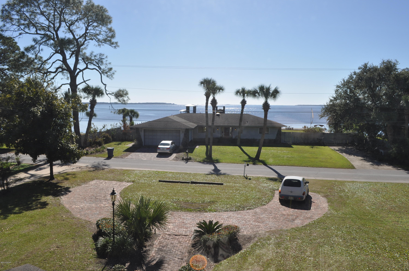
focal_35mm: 27
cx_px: 204
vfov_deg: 47.8
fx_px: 306
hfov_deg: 67.4
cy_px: 136
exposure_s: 1/400
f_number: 10
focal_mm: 18
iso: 200
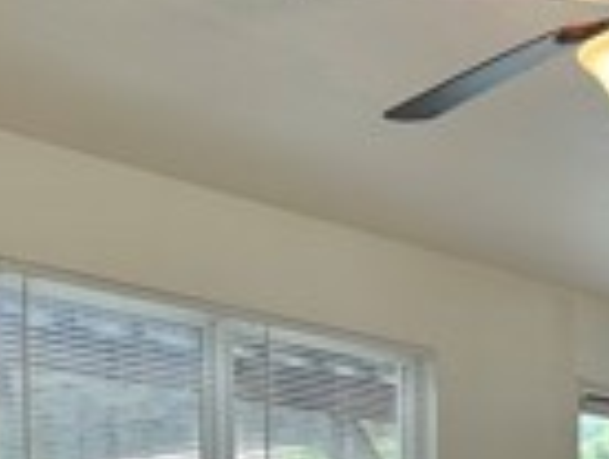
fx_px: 1956
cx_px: 635
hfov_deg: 17.2
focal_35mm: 111
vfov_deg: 12.7
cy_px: 675
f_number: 1.78
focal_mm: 6.86
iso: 64
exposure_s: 1/120
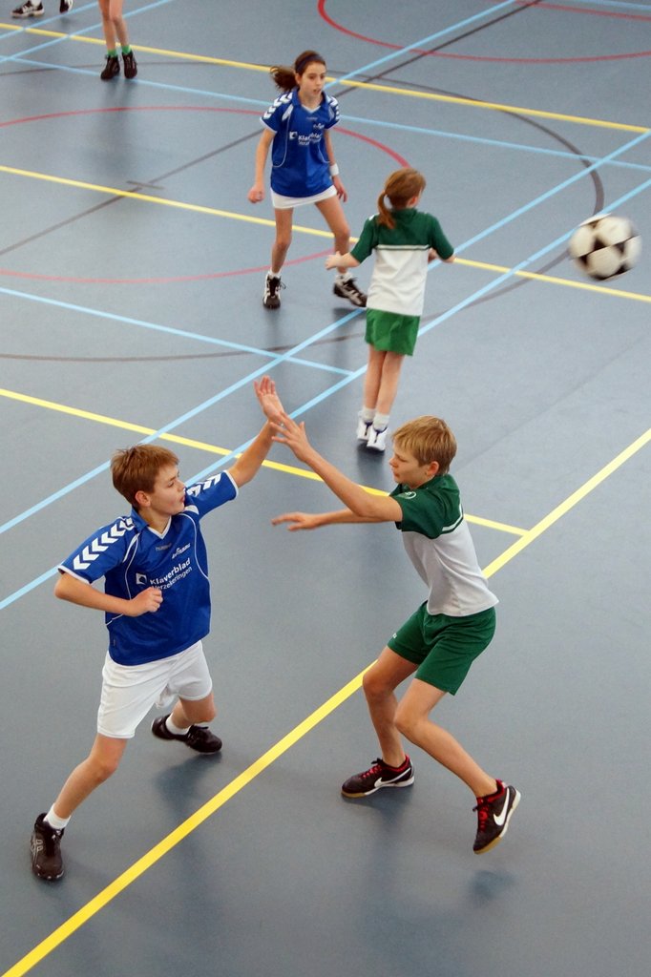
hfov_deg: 31.9
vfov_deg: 46.4
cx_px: 326
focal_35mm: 42
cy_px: 488
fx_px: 1140
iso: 1000
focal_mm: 28
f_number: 3.2
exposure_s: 1/200
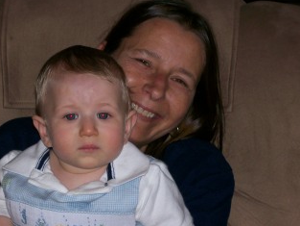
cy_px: 112
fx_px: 1084
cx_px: 109
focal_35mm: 125
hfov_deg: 15.7
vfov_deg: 11.9
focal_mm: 14.3
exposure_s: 1/109
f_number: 4.3
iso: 80
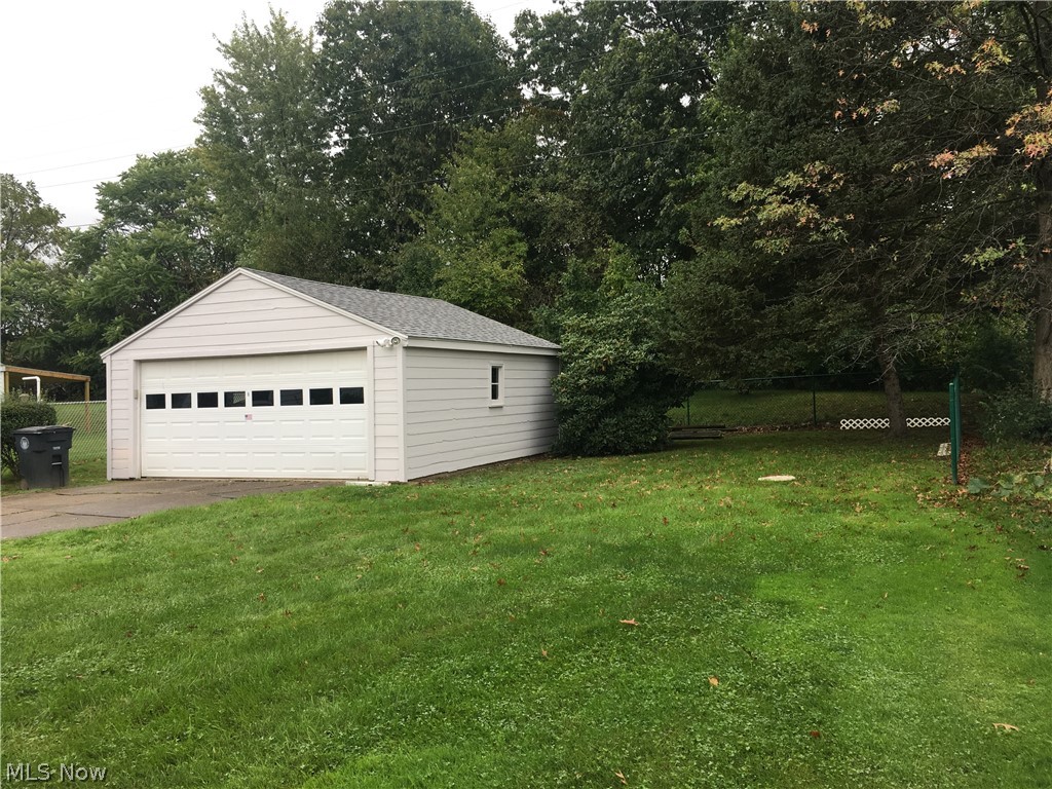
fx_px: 881
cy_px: 394
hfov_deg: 61.7
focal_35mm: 29
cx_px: 526
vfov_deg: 48.2
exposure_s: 1/60
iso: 25
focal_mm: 4.15
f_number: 2.2
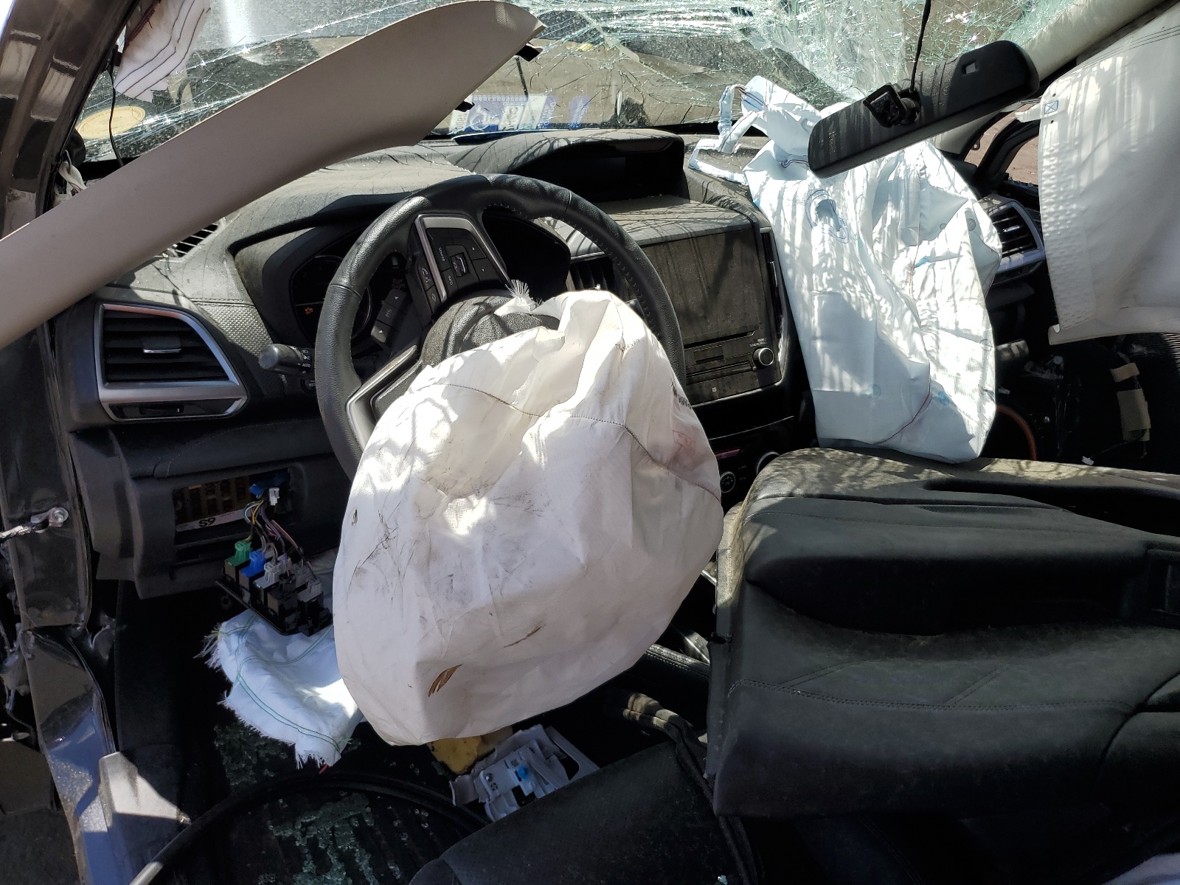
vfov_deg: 53.1
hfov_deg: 67.3
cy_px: 442
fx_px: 886
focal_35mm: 26
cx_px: 590
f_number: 1.5
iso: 50
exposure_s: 1/2500
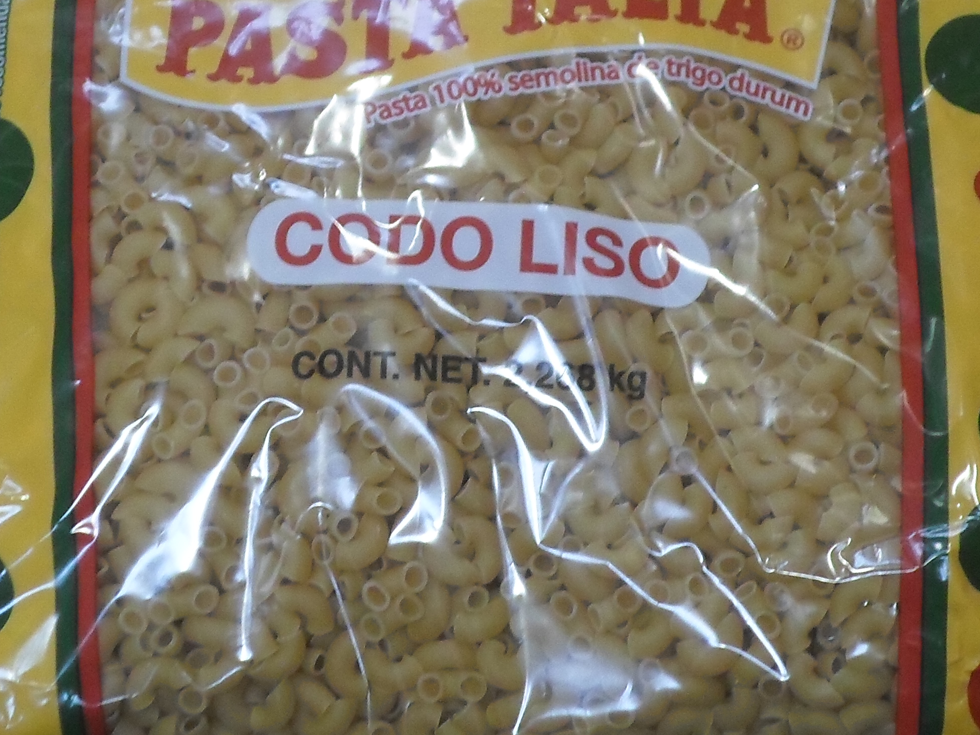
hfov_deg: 15.4
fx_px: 3624
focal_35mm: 128
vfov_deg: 11.6
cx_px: 523
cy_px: 177
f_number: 3.6
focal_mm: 9.7
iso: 240
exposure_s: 1/45
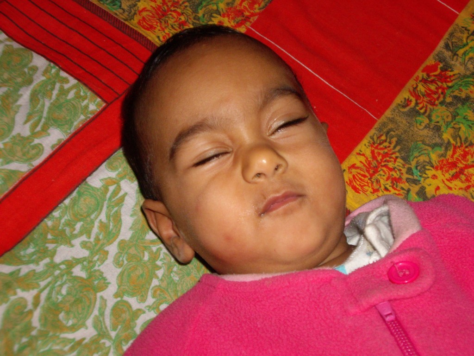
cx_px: 237
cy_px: 178
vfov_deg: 22.3
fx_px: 904
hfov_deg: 29.4
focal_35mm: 66
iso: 200
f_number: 3.6
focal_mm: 10.7
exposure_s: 1/80
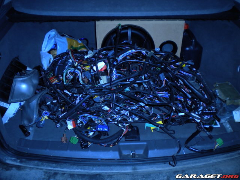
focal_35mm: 35
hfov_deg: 52.6
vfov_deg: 40.7
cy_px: 90
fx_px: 243
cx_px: 120
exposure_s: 1/30
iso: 80
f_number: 3.1
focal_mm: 6.3
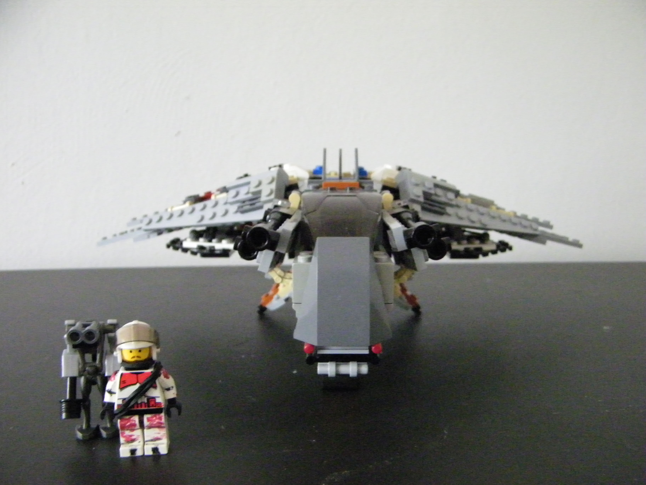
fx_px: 523
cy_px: 242
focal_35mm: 28
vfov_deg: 49.7
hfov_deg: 63.4
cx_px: 323
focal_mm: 5
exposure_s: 1/25
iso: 1600
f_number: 3.5
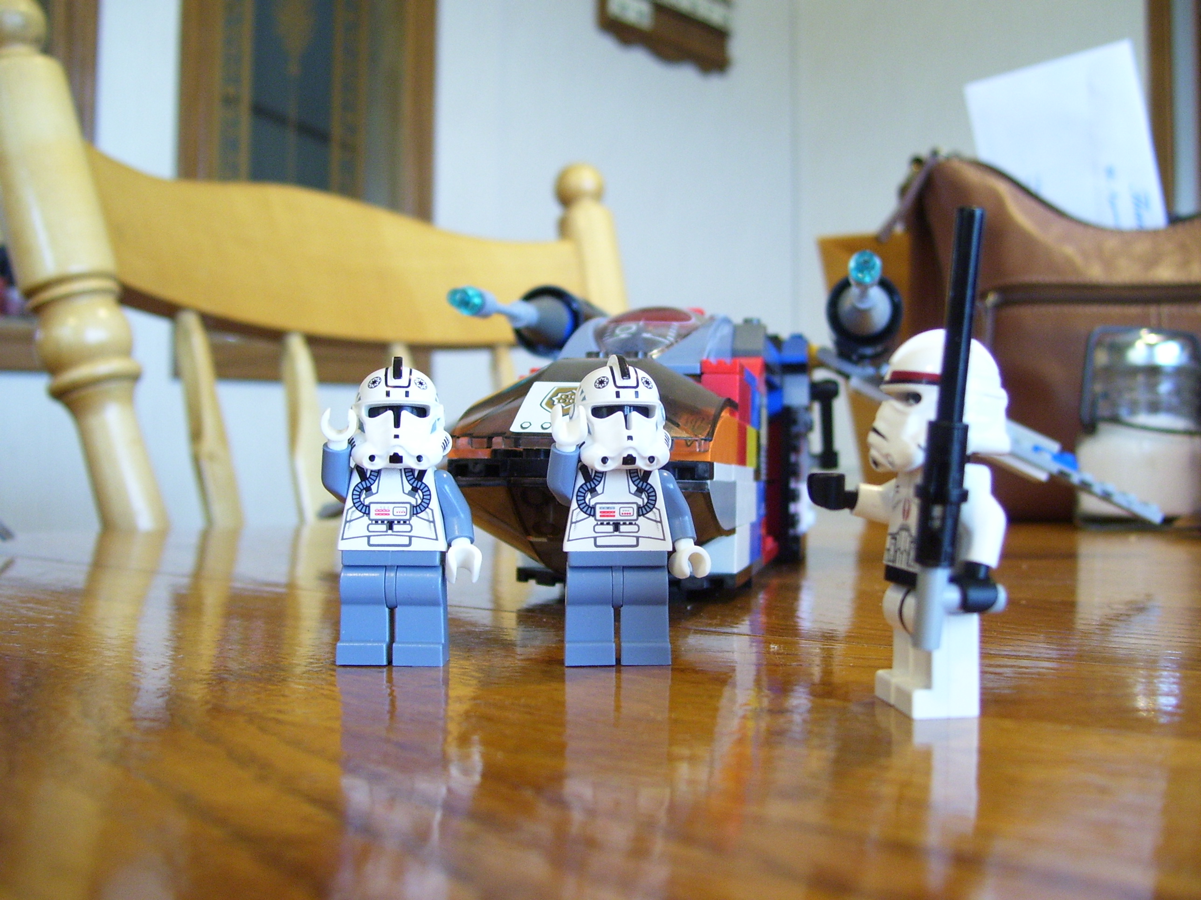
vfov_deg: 38.7
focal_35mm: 37
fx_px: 1284
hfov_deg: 50.1
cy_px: 450
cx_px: 600
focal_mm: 6
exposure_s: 1/10
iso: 160
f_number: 2.7
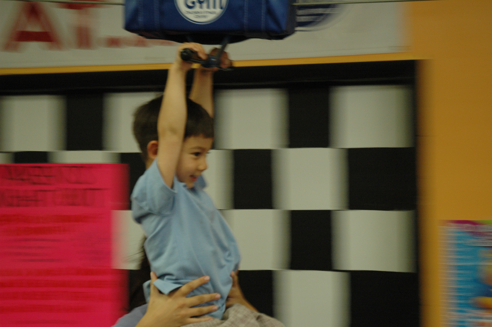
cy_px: 164
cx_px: 246
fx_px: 983
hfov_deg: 28.1
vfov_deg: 18.9
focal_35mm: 72
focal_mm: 48
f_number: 4.5
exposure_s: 1/50
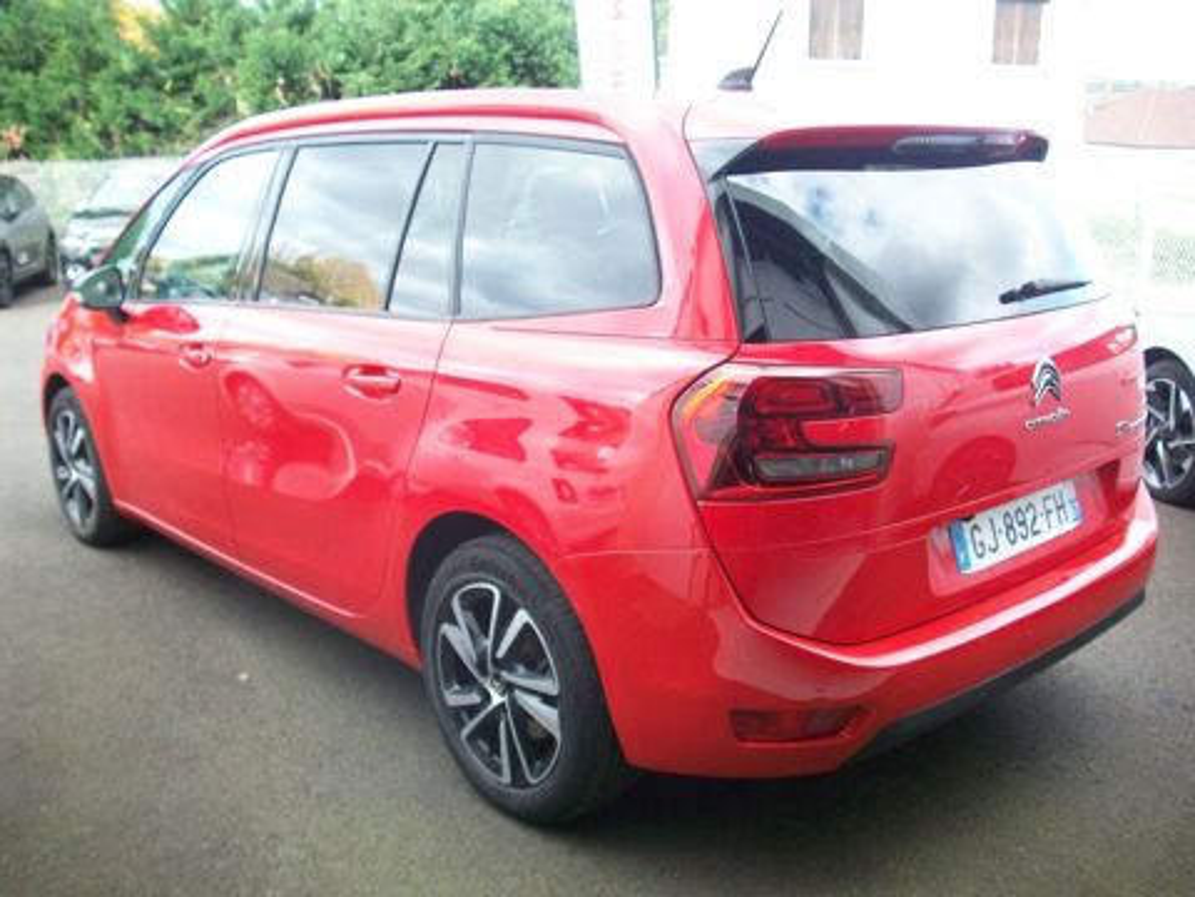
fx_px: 1277
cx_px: 598
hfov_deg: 50.1
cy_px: 448
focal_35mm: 37
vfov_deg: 38.7
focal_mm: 6.2
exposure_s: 1/64.4
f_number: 2.8
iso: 80
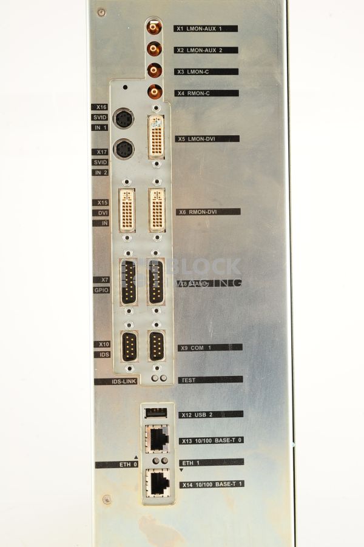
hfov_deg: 27.0
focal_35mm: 50
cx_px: 182
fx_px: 759
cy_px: 274
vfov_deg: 39.6
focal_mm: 50
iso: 1600
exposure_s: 1/125
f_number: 11
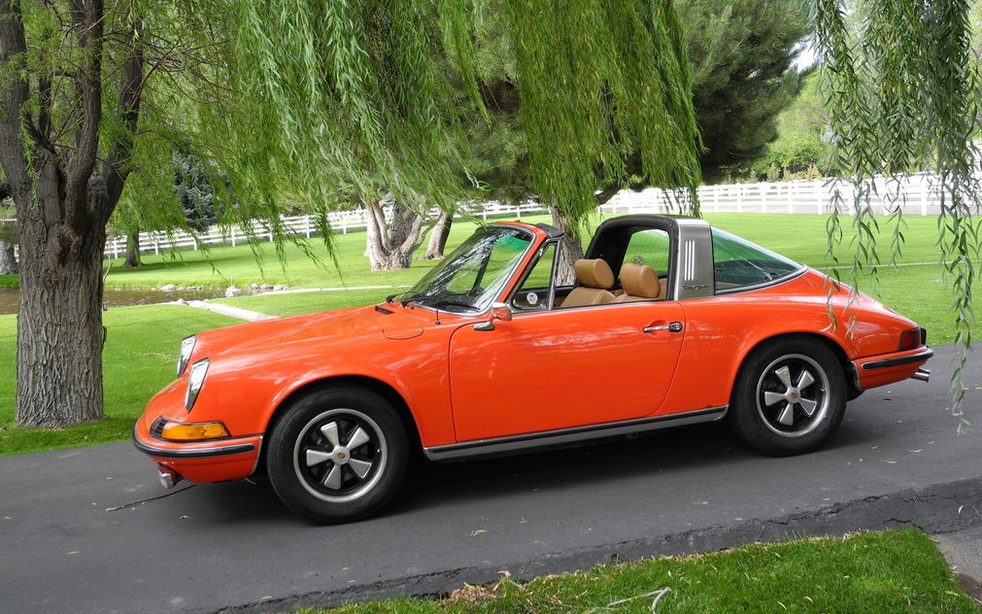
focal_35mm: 44
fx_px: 1178
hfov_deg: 45.3
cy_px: 269
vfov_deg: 29.2
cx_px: 496
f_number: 3.2
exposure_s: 1/52
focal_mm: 8.8
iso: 100
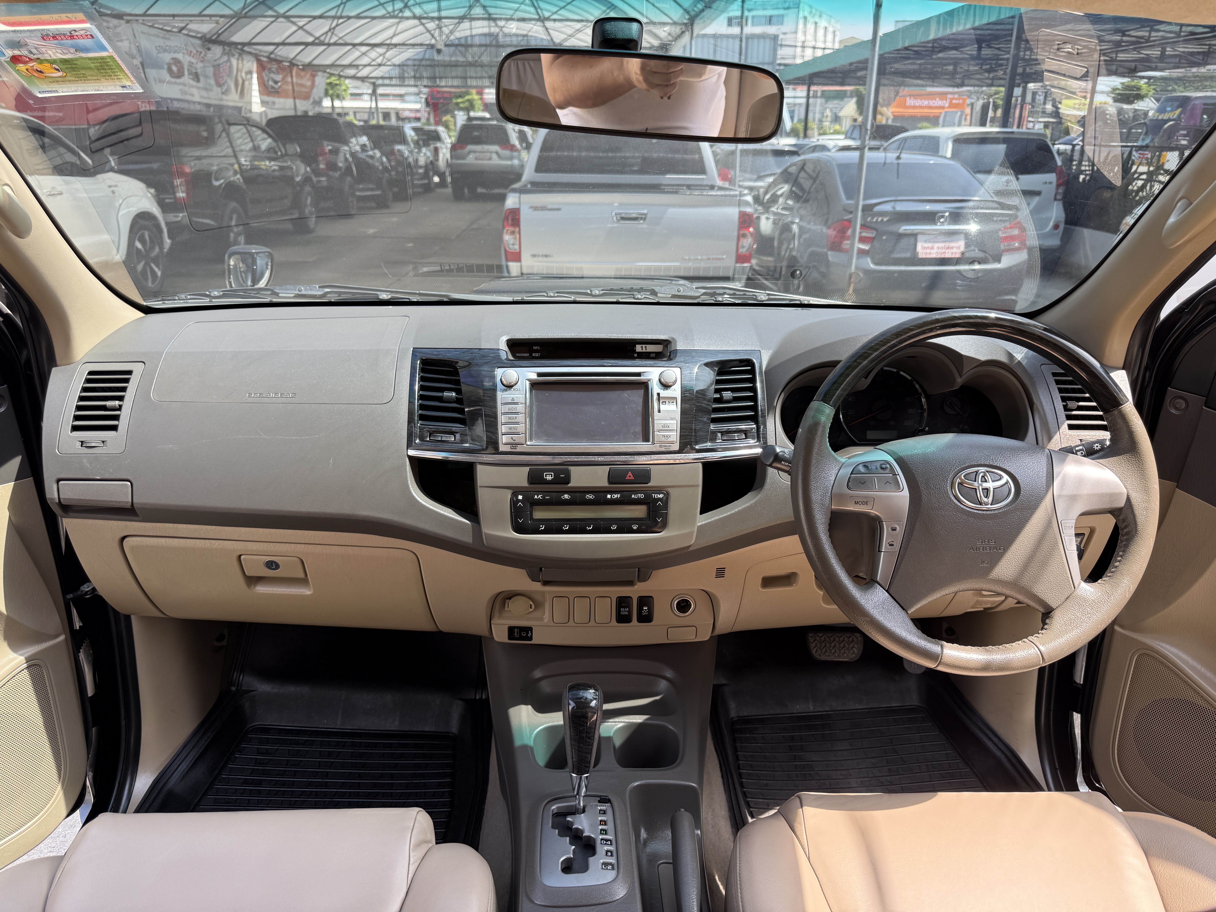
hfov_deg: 71.6
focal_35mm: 24
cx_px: 608
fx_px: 843
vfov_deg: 56.8
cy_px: 456
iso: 80
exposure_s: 1/243
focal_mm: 6.76
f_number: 1.78
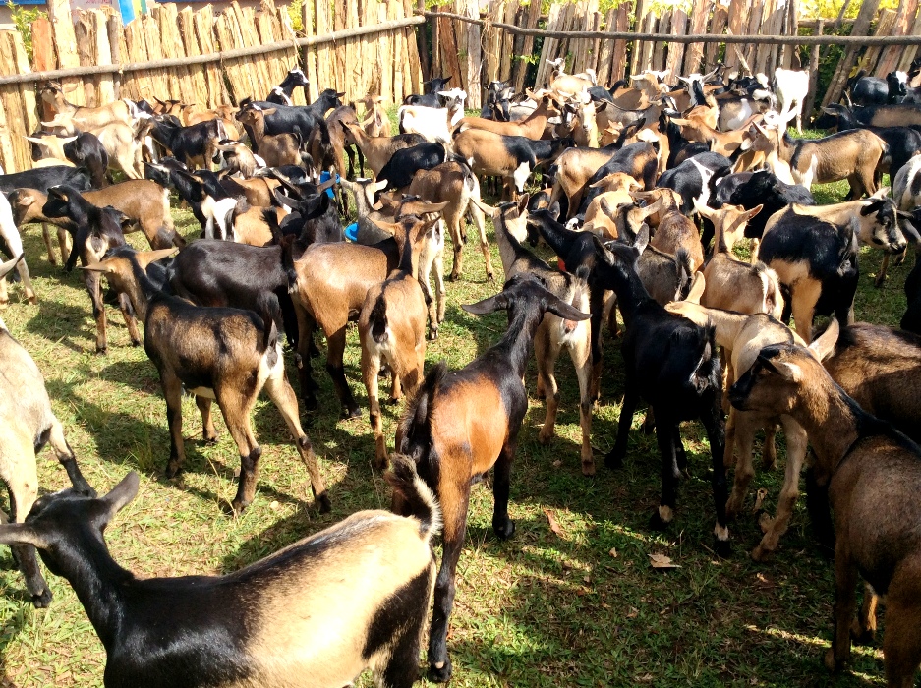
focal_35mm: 32
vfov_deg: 44.1
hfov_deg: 56.9
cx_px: 460
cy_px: 344
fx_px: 850
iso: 32
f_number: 2.4
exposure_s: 1/697
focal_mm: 3.3
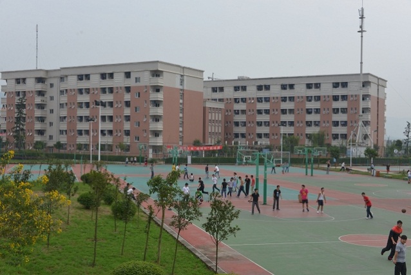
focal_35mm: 48
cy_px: 138
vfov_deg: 28.1
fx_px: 548
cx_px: 206
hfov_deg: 41.1
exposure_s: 1/250
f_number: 8
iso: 200
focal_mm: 48
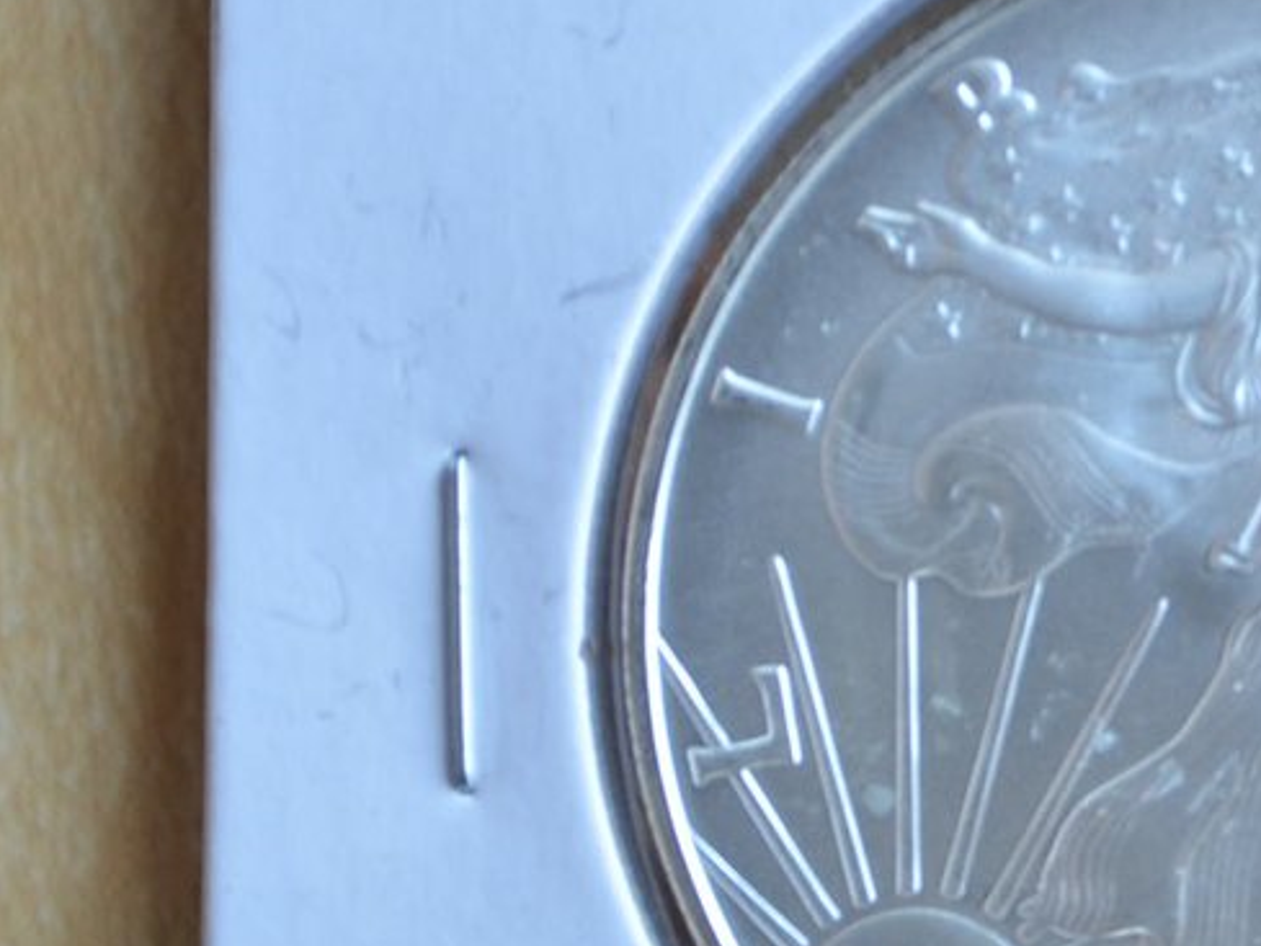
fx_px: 4409
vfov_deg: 12.3
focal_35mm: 121
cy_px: 501
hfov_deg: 15.9
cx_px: 1338
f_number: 4.5
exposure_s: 1/50
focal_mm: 24
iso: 400
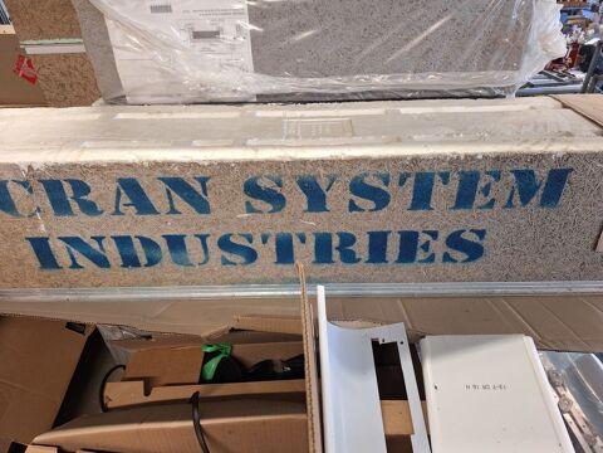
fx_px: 401
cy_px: 226
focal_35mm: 23
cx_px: 302
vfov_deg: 58.9
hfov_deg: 73.9
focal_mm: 5.54
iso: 200
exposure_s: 1/50
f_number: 1.8
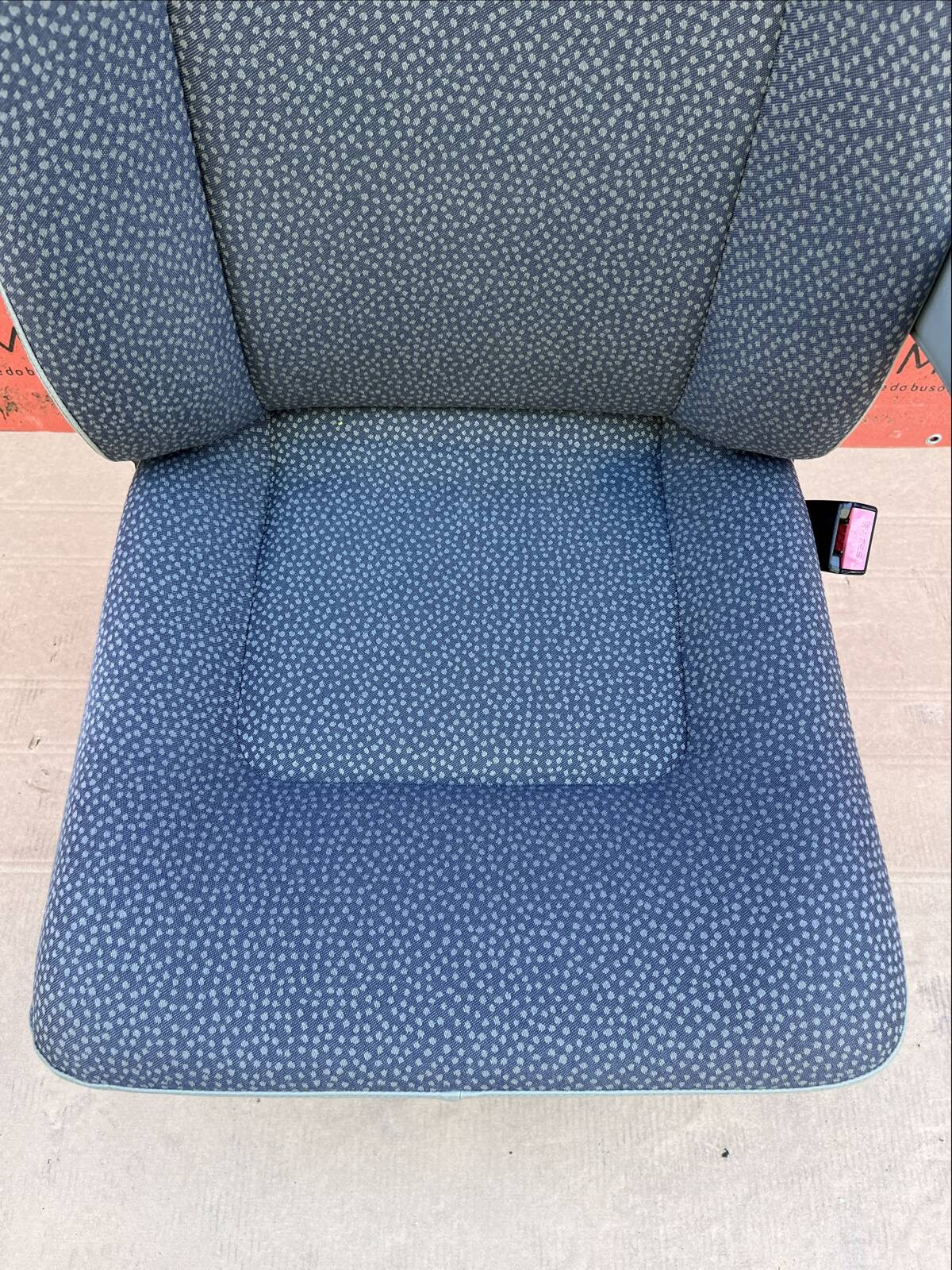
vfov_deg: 67.3
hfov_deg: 53.1
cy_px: 635
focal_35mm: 26
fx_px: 953
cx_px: 476
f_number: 1.6
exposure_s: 1/121
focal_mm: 5.1
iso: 64
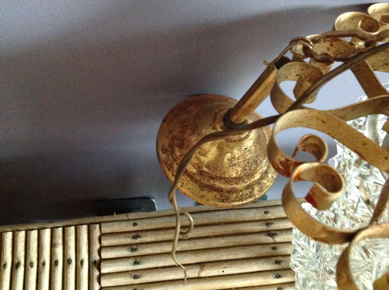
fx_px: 393
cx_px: 194
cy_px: 145
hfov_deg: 52.7
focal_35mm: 35
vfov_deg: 40.6
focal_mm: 4.28
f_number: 2.4
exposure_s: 1/15
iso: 800
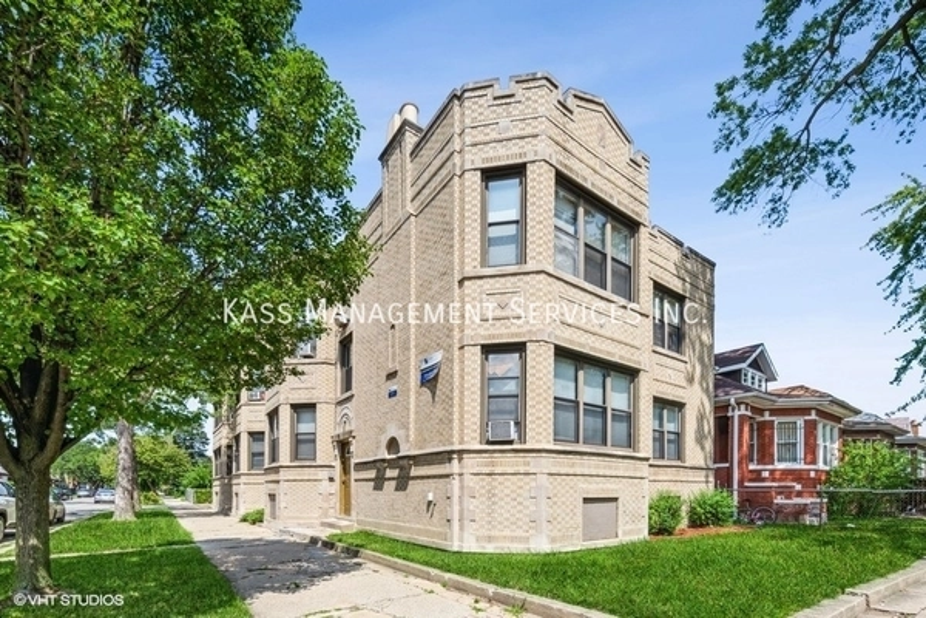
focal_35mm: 15
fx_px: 386
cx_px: 463
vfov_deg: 77.3
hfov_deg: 100.4
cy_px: 309
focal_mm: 15
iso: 100
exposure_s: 1/60
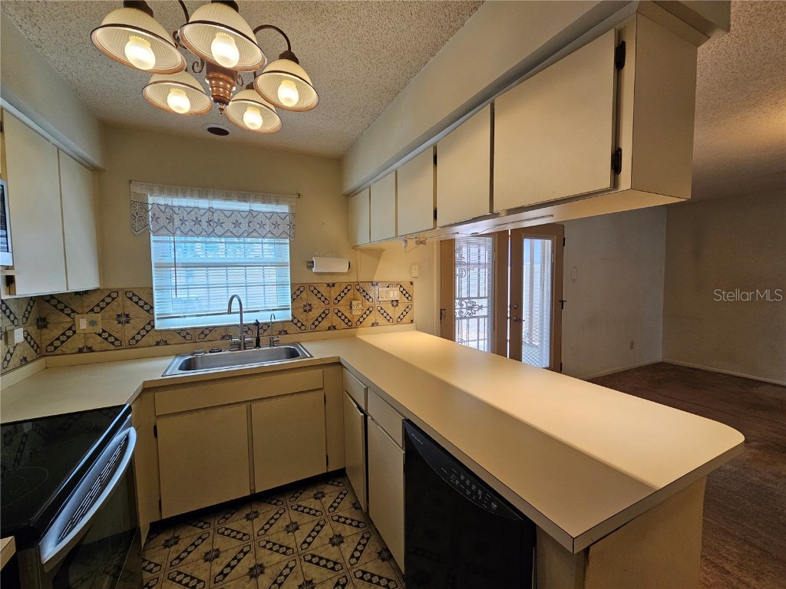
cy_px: 294
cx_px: 393
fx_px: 295
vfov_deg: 89.9
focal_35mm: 13
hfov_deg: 106.2
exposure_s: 1/60
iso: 125
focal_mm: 2.2
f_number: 2.2
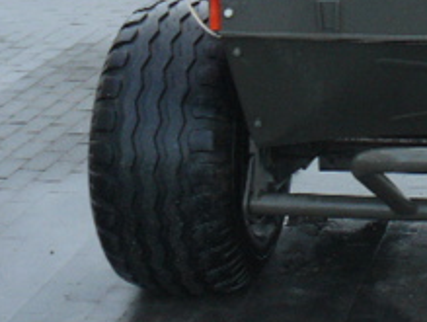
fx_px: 1297
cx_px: 542
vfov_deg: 13.7
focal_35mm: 105
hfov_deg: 17.6
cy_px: -76
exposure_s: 1/100
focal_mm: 6
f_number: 3.6
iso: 100
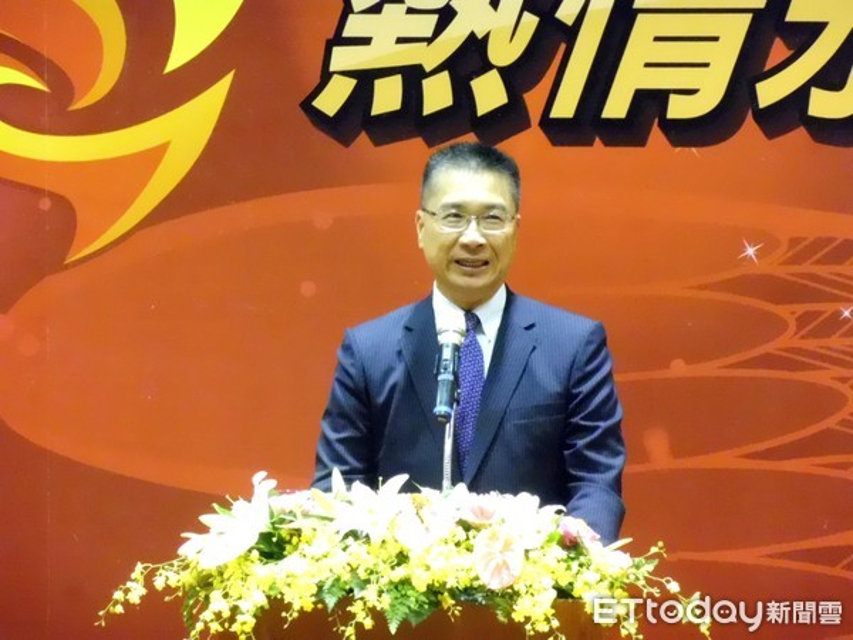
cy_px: 320
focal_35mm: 249
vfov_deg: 6.0
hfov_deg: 8.0
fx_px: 6136
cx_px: 426
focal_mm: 44.4
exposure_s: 1/50
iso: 3200
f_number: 6.3
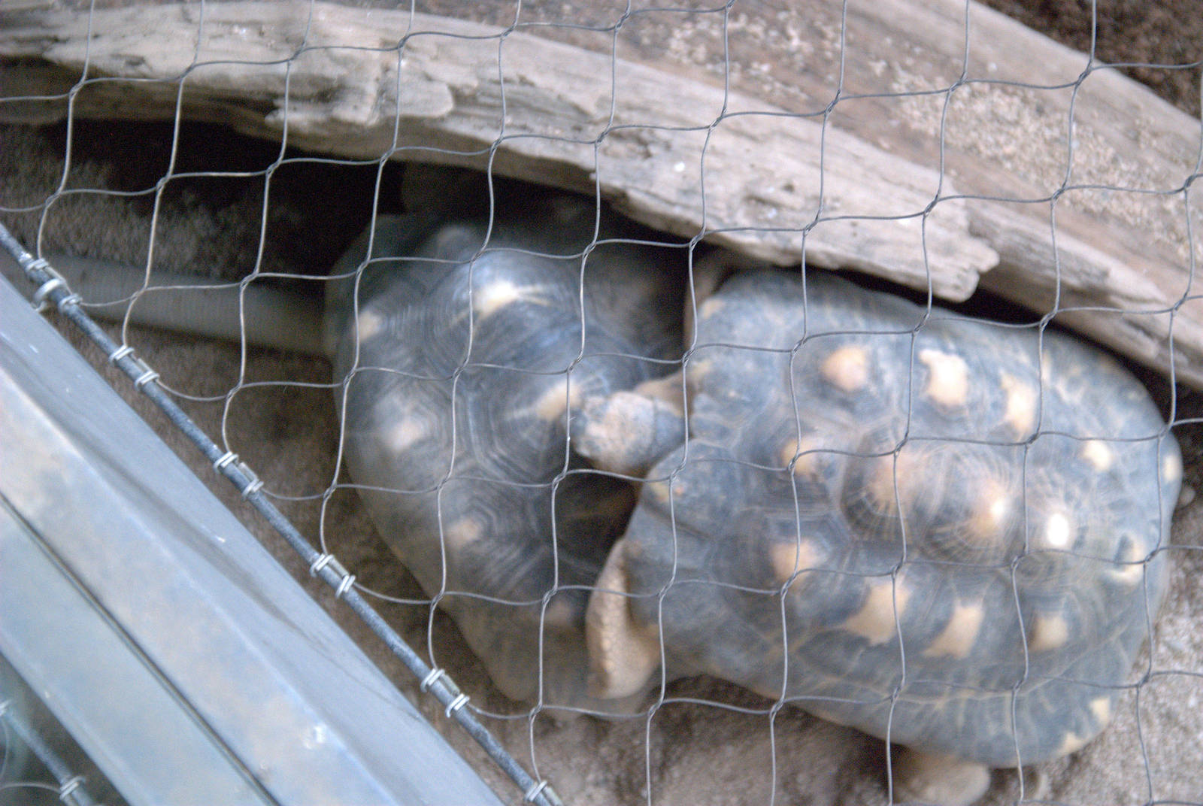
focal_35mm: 120
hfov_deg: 17.0
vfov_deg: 11.5
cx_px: 602
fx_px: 4016
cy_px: 403
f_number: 5.6
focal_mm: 80
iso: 1600
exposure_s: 1/60
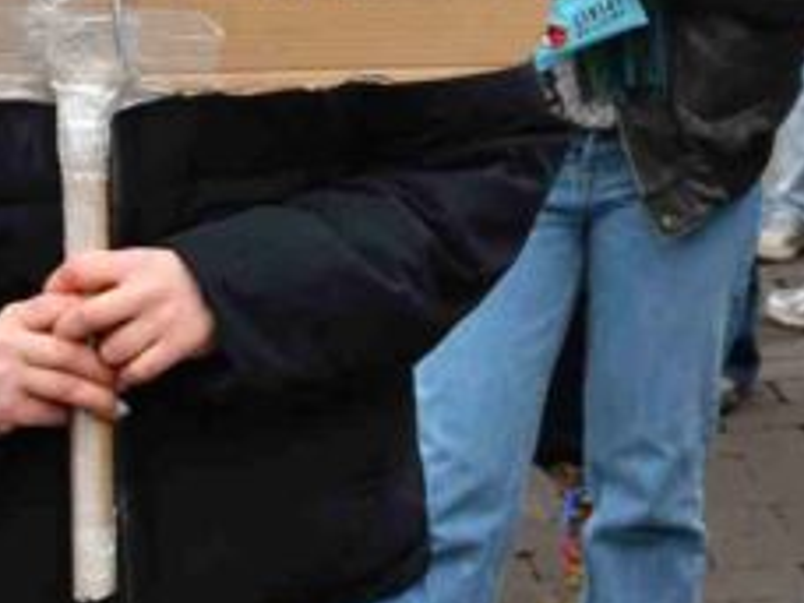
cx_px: 860
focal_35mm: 186
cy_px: -319
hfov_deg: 10.5
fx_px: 4320
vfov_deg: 7.8
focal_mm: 48
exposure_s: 1/50
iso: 560
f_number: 7.1
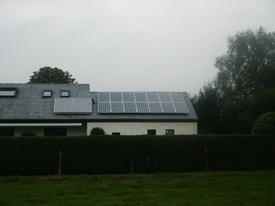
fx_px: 564
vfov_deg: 20.7
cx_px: 138
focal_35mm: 71
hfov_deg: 27.4
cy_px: 103
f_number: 3.6
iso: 64
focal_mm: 14.65
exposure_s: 1/90
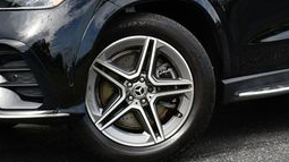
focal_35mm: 116
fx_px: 888
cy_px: -26
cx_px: 185
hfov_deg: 18.4
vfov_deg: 10.3
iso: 200
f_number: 7.1
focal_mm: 22
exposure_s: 1/250
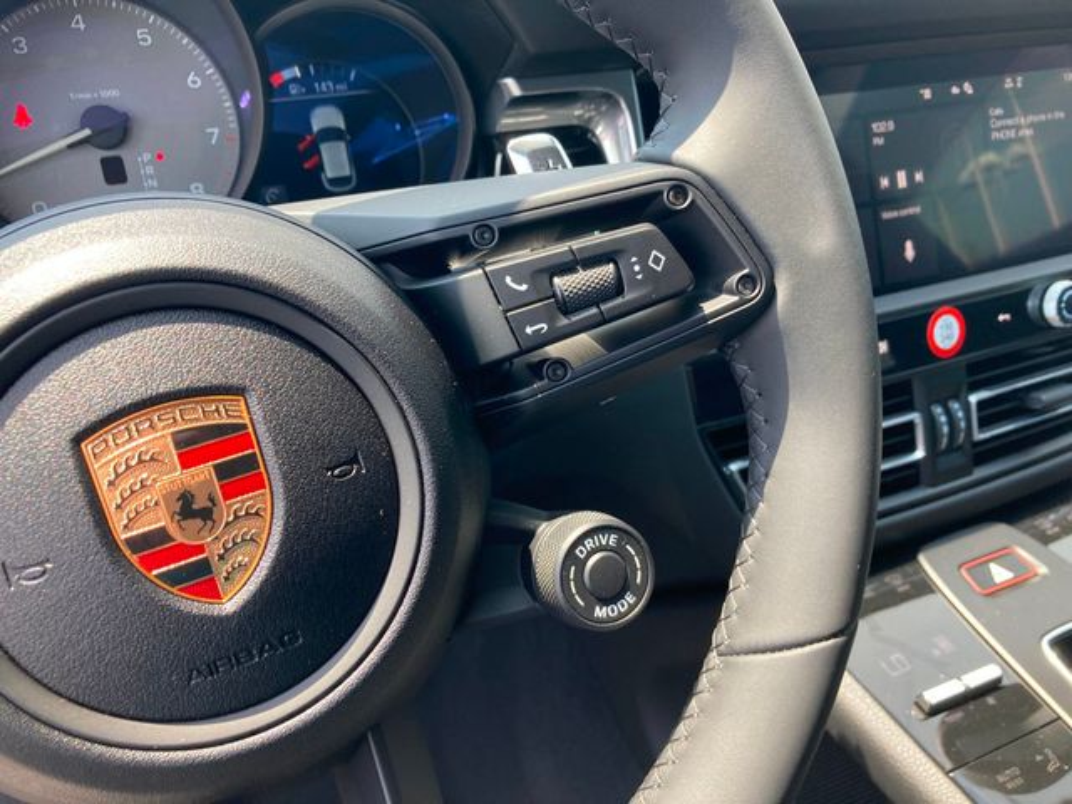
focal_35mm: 28
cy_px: 402
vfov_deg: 49.7
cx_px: 536
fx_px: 867
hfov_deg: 63.4
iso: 25
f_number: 1.8
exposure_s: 1/87
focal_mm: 3.99
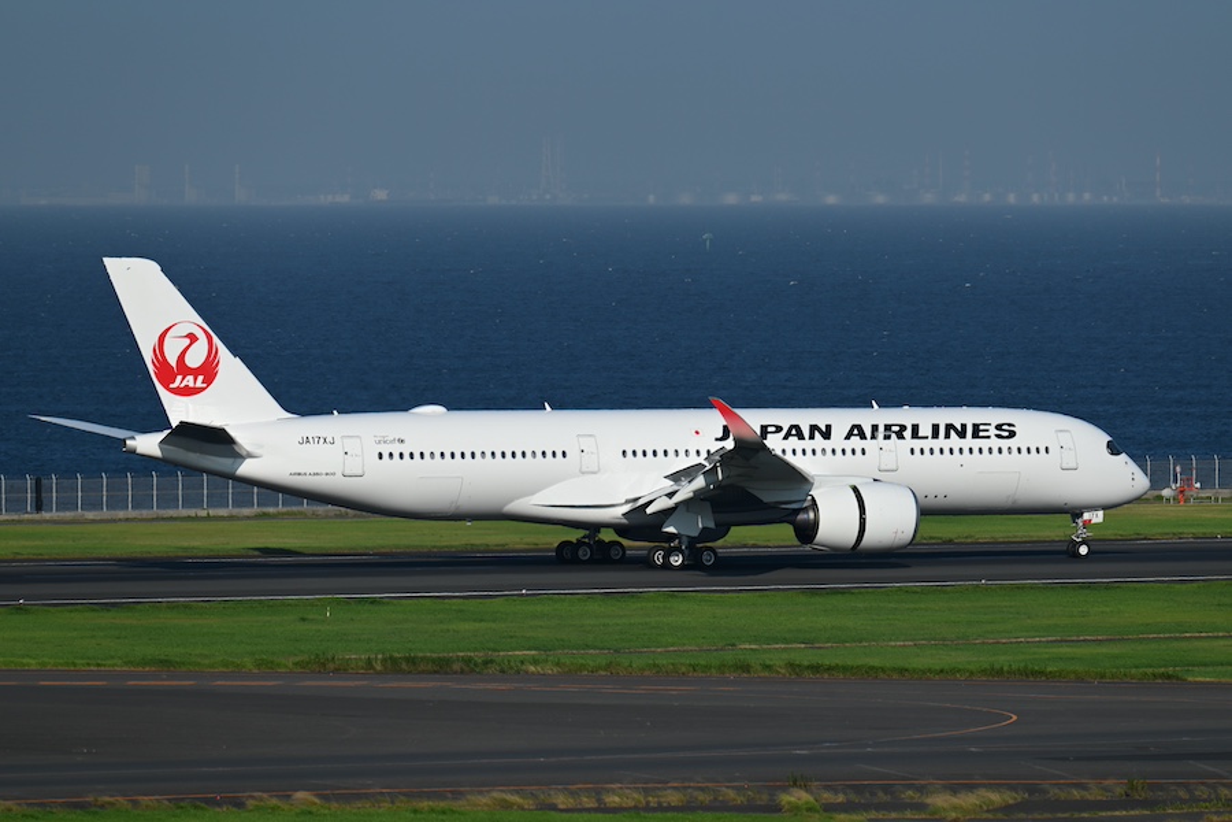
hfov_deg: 5.9
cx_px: 616
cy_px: 411
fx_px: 11977
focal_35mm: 350
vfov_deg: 3.9
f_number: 8
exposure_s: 1/800
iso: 100
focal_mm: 350
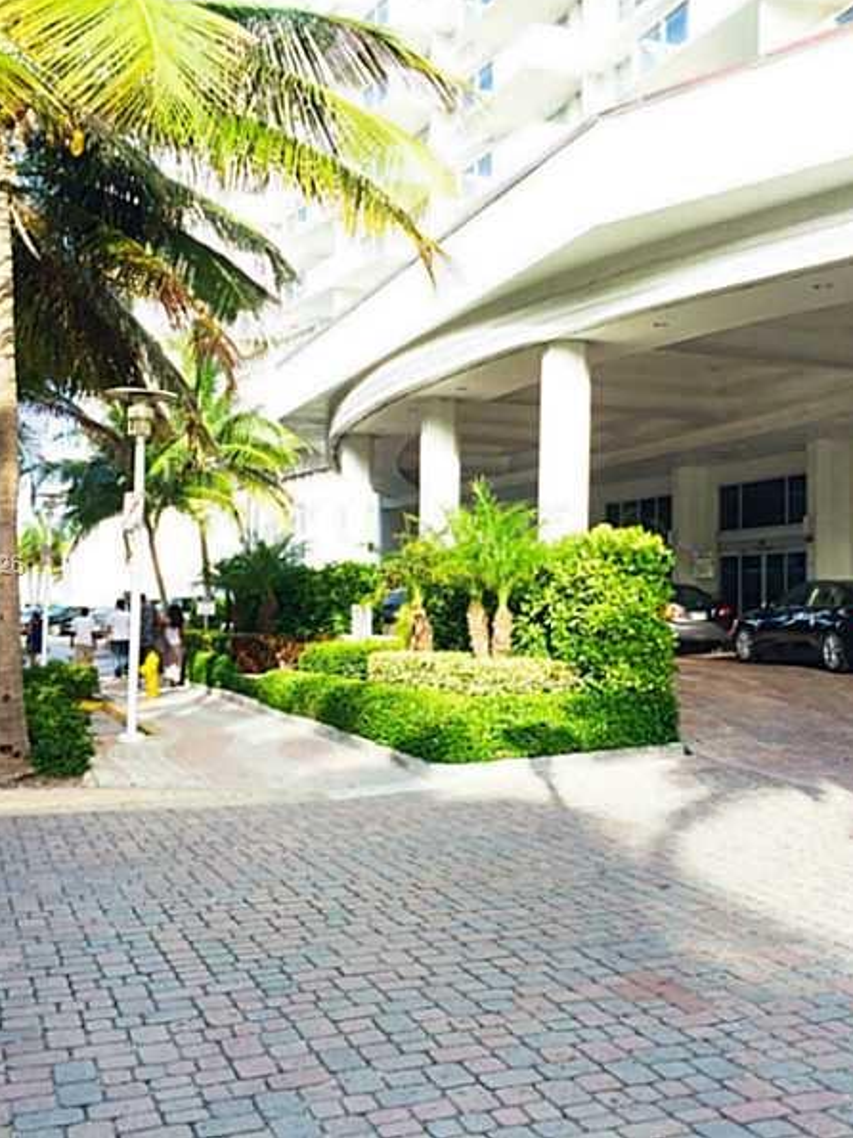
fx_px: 1282
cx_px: 482
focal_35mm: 39
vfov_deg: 47.9
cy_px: 566
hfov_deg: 36.7
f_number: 2.2
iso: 32
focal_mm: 4.15
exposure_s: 1/342
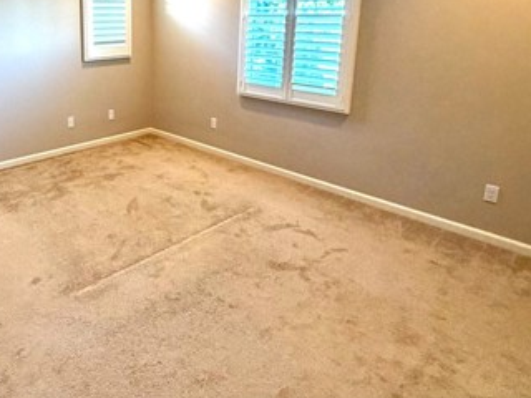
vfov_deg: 47.7
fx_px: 430
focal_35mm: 28
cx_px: 136
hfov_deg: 60.2
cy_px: 96
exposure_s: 1/60
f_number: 2.2
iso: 400
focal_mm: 2.22
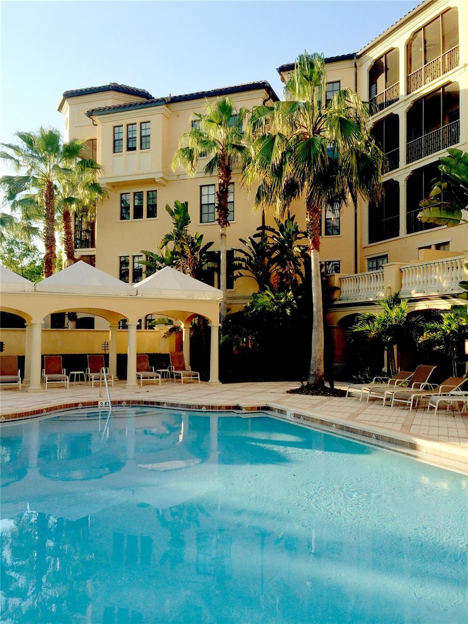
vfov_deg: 60.0
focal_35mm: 30
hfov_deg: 46.8
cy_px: 312
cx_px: 234
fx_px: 541
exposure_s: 1/774
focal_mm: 4.12
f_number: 2.2
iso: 32
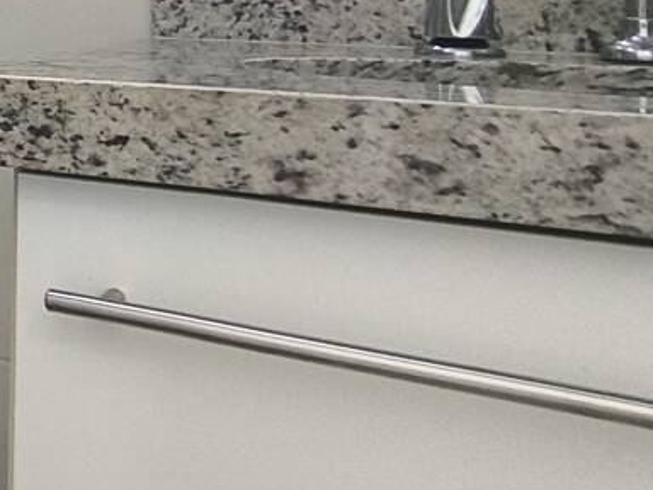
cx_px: -408
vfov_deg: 22.9
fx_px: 1132
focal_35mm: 60
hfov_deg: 23.3
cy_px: -53
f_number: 2.2
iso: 125
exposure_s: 1/60
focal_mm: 1.65
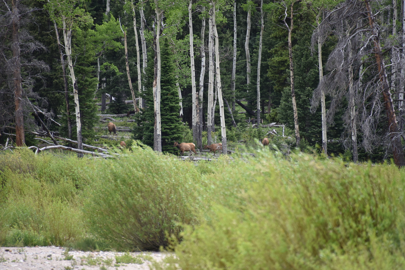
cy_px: 135
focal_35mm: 300
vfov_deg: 4.6
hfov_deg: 6.9
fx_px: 3376
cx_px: 202
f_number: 5.6
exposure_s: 1/640
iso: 500
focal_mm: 300
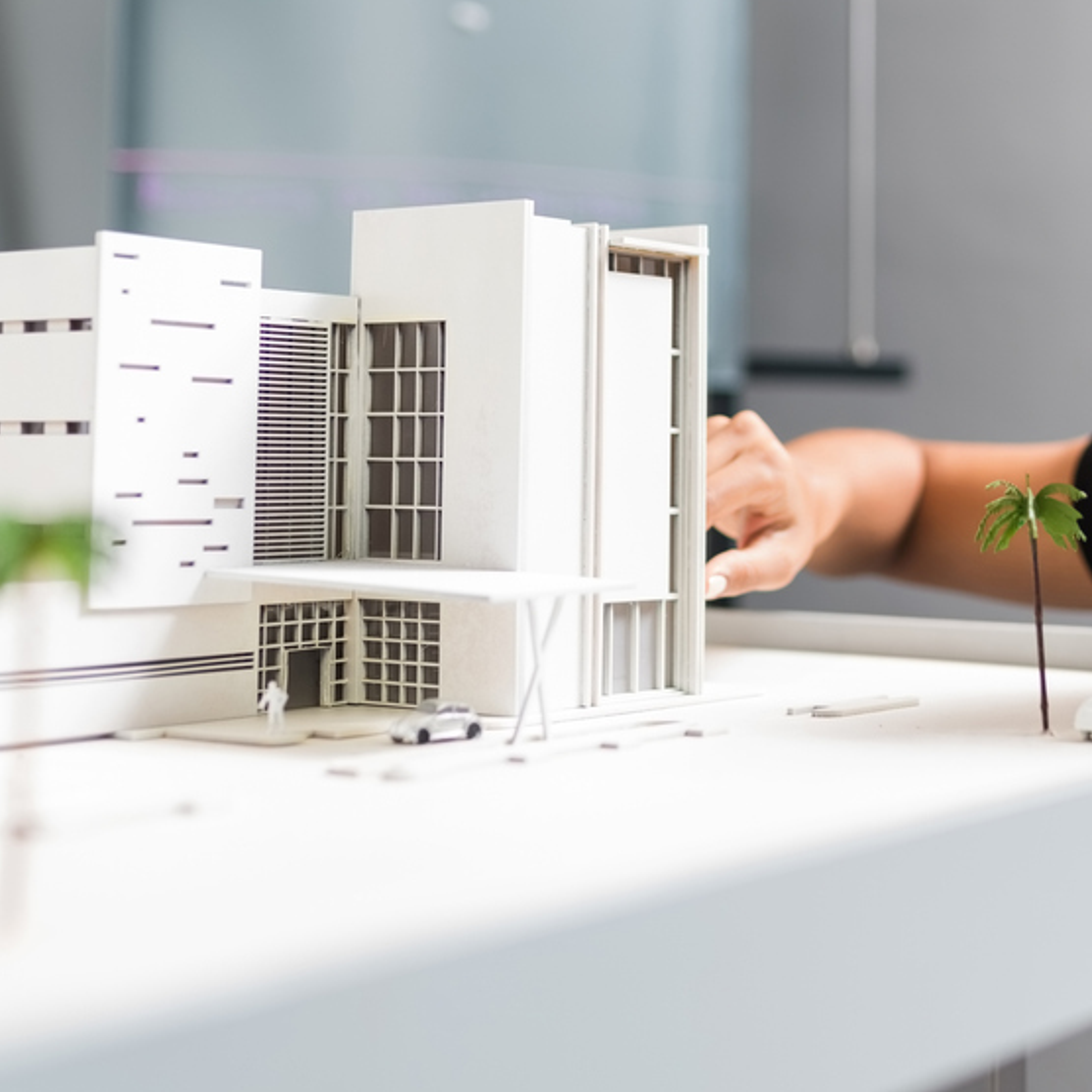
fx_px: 2391
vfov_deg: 25.6
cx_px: 861
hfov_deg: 25.3
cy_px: 352
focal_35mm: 67
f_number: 1.8
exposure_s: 1/100
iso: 80
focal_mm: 35
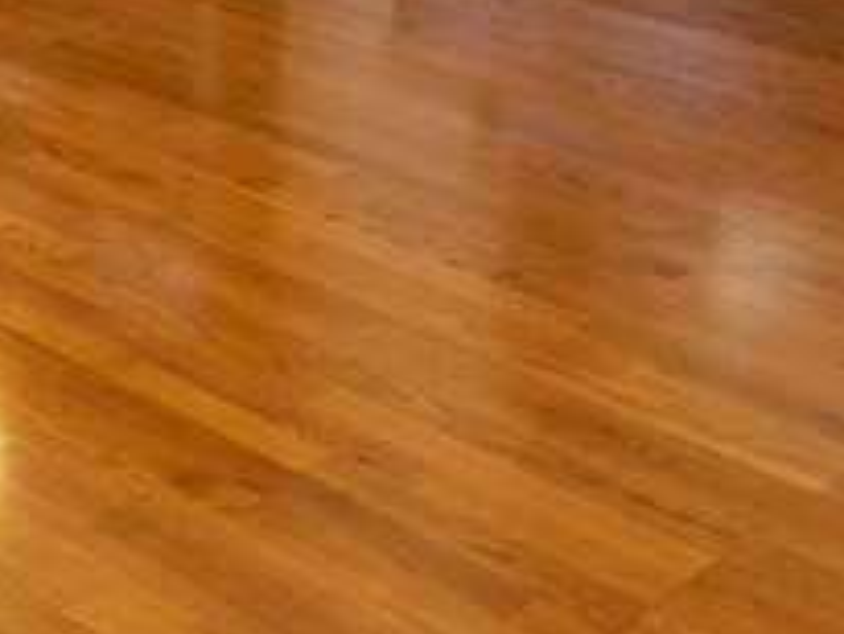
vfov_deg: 16.1
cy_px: -624
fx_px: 1757
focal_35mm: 72
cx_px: -828
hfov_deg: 18.4
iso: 400
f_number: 7.1
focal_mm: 10
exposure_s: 1/2.5
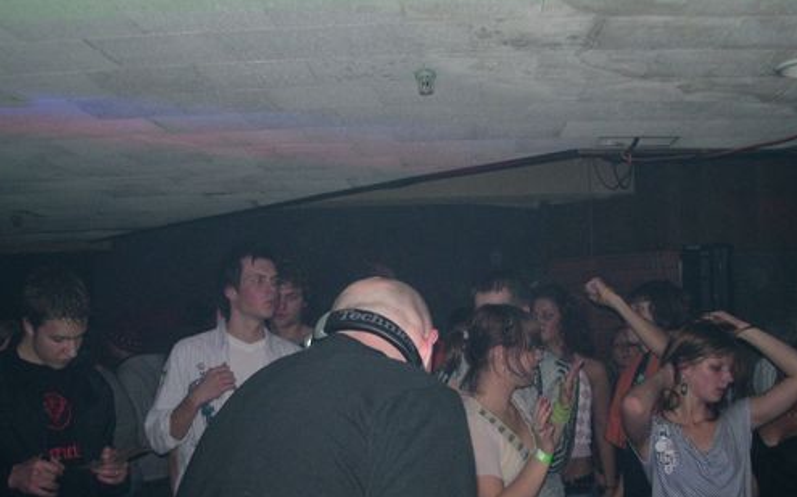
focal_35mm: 48
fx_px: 1042
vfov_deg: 26.5
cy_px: 372
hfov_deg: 41.8
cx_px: 399
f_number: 2.6
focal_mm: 5.8
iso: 100
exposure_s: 1/40
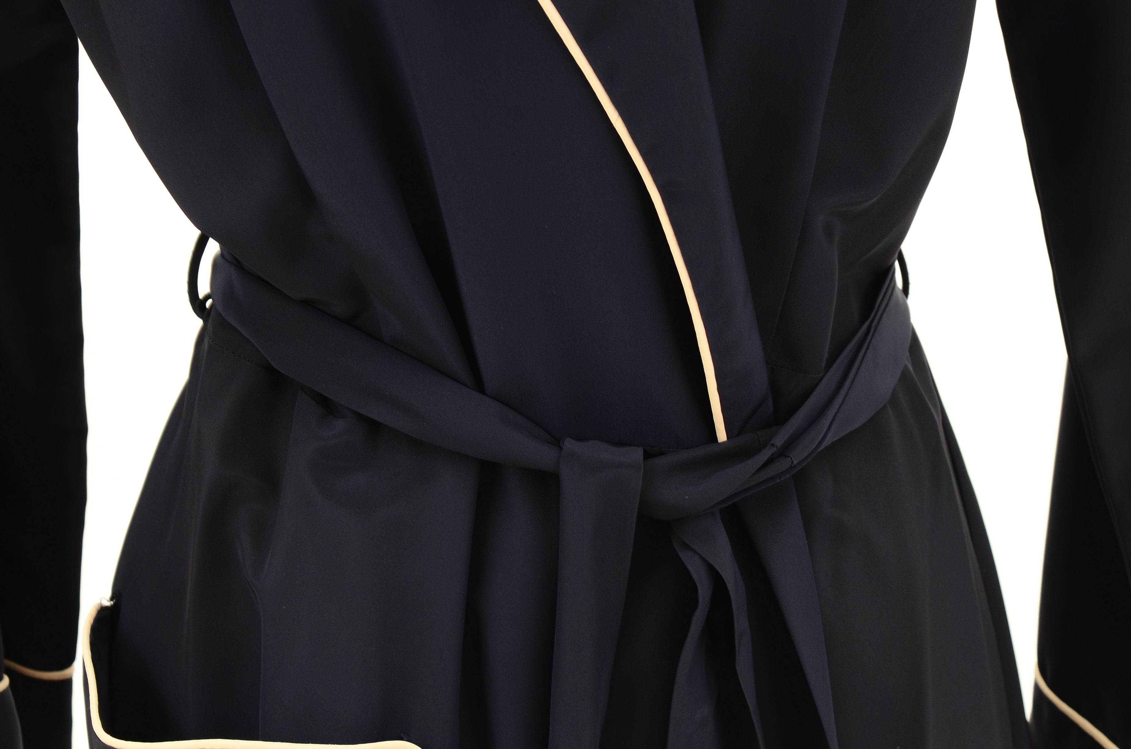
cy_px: 374
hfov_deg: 24.7
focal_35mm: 82
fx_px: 2587
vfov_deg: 16.5
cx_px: 566
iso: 320
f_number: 9
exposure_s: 1/60
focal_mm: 55
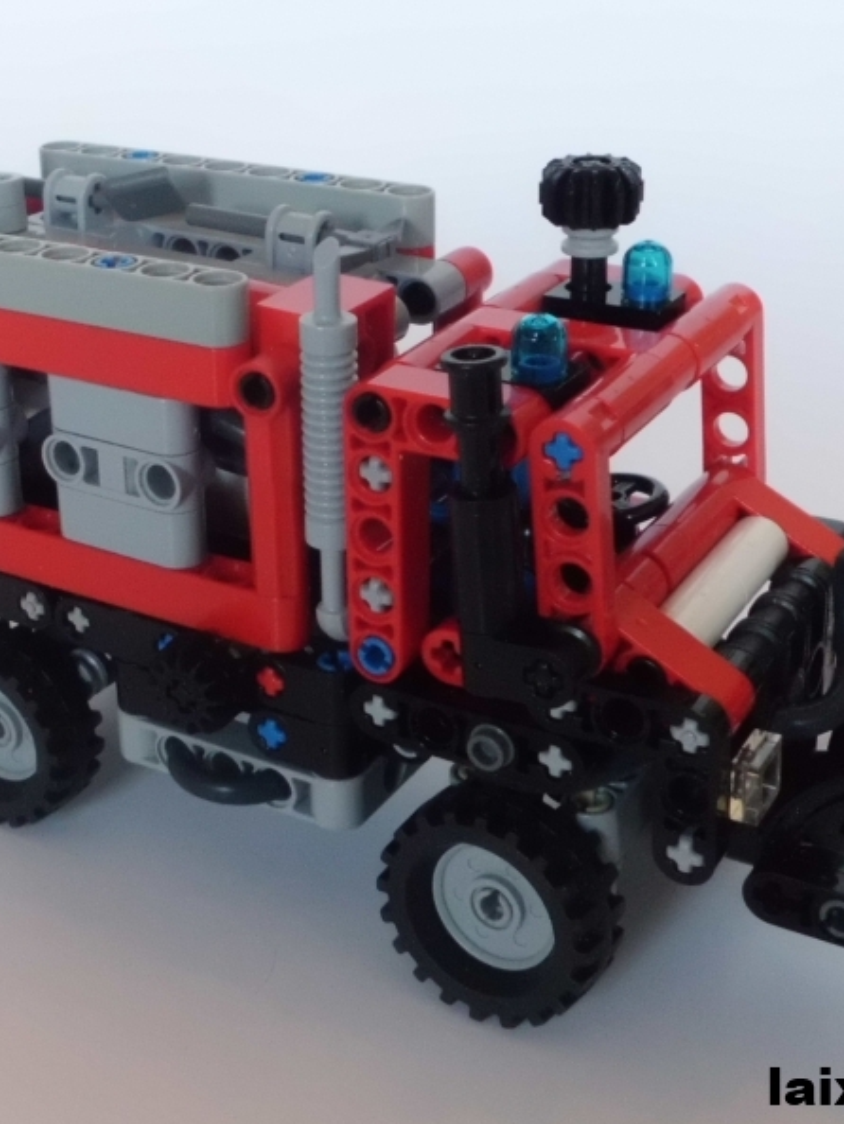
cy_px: 558
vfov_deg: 52.6
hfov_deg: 40.7
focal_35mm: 35
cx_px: 454
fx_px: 1137
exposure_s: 1/100
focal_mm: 4.6
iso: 400
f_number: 3.2
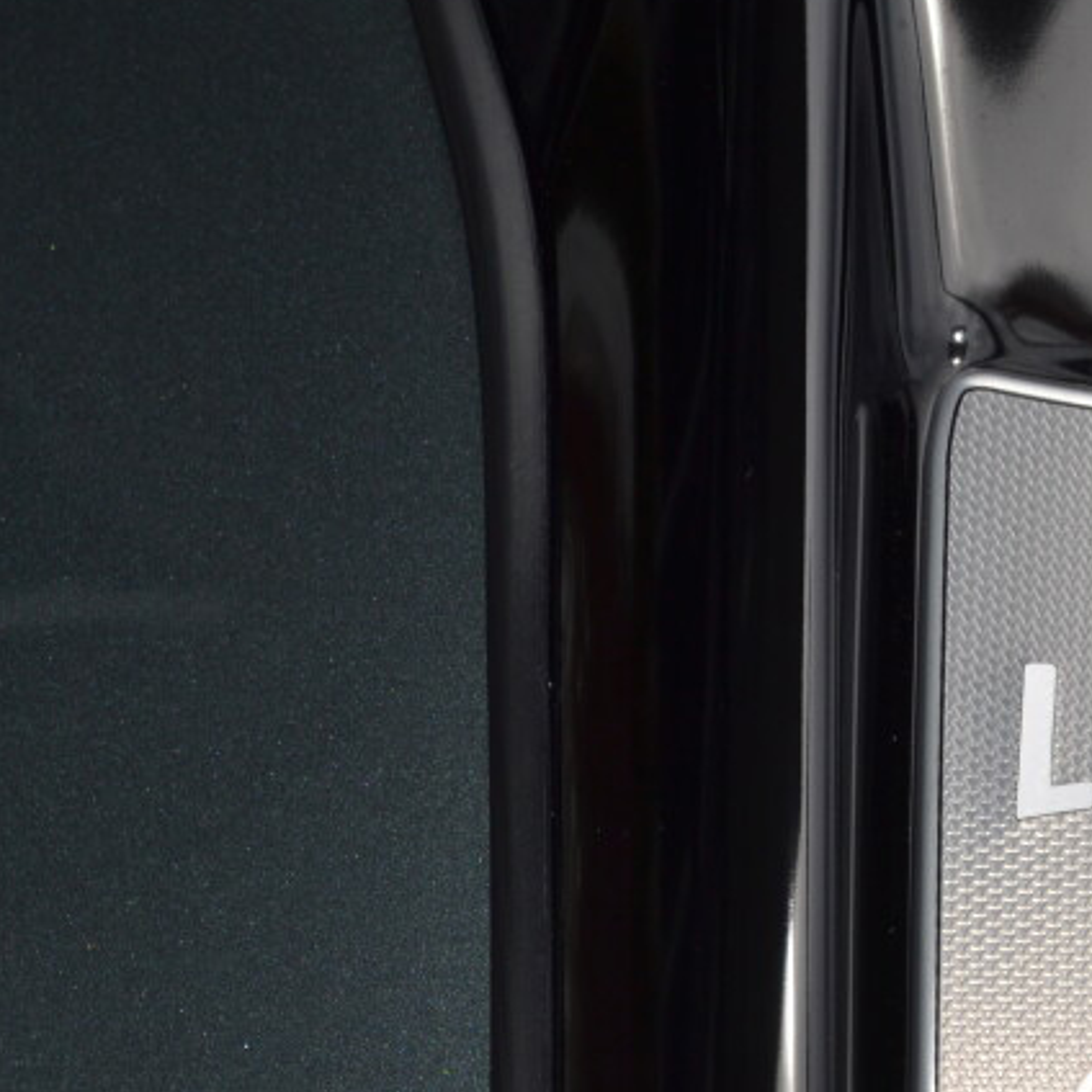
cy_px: 724
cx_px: 1355
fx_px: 6174
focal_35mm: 173
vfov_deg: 10.1
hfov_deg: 9.9
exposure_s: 1/200
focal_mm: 48
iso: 100
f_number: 11
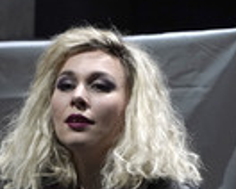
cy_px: 226
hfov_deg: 1.0
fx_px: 13416
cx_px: 74
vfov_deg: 0.8
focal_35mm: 1918
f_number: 6.3
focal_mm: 600
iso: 4000
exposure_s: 1/200
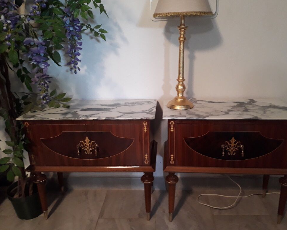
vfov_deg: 50.0
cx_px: 155
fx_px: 246
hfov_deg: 60.4
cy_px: 114
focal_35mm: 29
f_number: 1.9
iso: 250
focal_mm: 3.6
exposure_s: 1/17
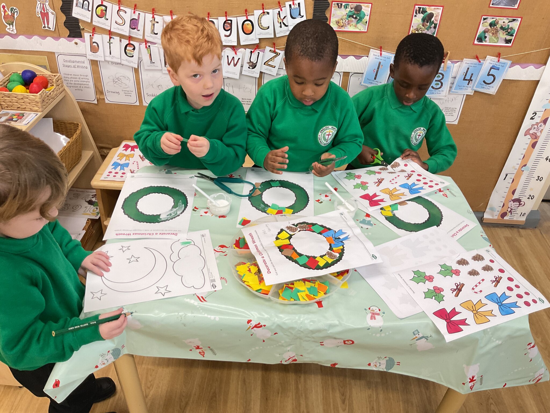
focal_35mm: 29
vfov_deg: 48.2
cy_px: 206
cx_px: 275
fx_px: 461
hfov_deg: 61.7
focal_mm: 3
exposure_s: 1/100
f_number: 1.8
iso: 64
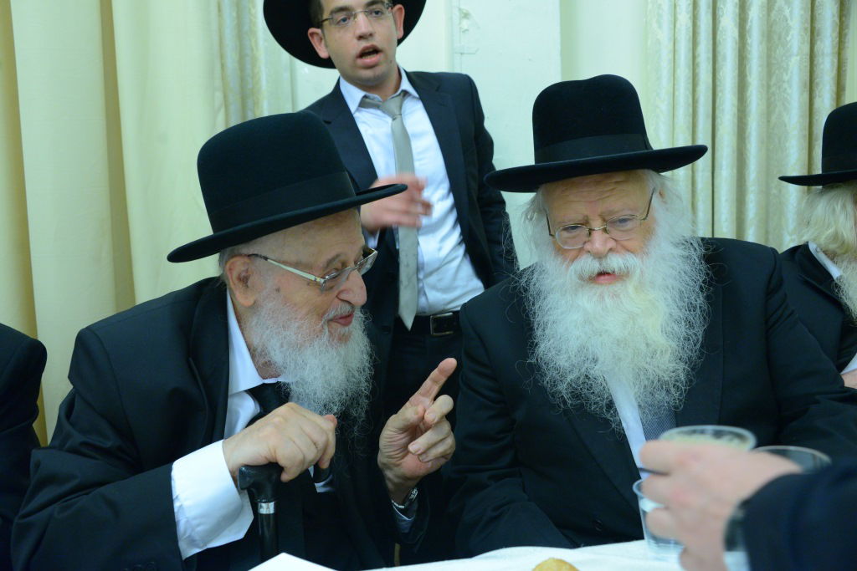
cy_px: 286
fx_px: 762
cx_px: 428
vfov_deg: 41.1
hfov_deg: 58.7
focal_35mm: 32
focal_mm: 32
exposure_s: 1/80
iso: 3200
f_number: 4.5
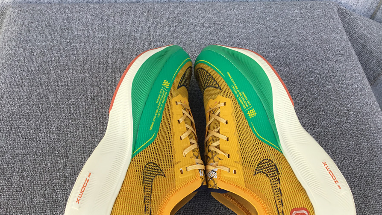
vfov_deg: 34.3
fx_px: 344
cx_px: 192
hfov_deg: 58.0
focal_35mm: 34
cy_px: 143
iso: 25
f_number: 2.4
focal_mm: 3.3
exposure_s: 1/163
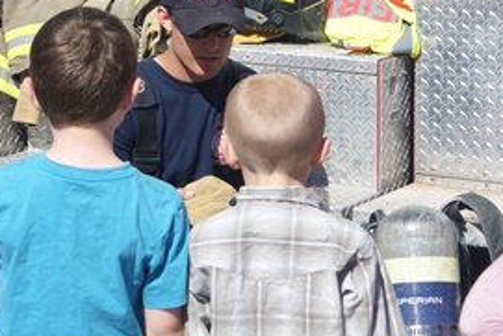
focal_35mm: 159
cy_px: 45
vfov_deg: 8.6
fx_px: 2225
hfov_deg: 12.9
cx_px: 167
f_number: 8
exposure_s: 1/250
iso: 100
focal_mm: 45
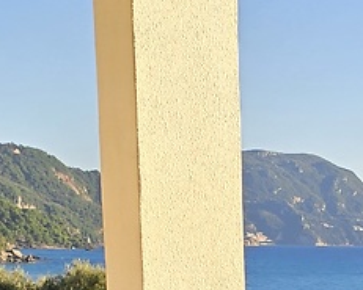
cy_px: 535
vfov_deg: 10.3
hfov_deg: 13.1
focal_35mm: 140
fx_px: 1505
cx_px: 520
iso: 12
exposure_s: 1/396
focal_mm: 6.3
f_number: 1.7
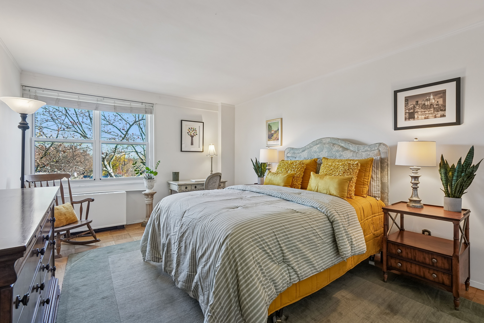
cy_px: 162
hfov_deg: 96.7
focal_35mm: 16
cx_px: 242
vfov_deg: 73.7
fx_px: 215
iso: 400
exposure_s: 1/13
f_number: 8
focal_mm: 16
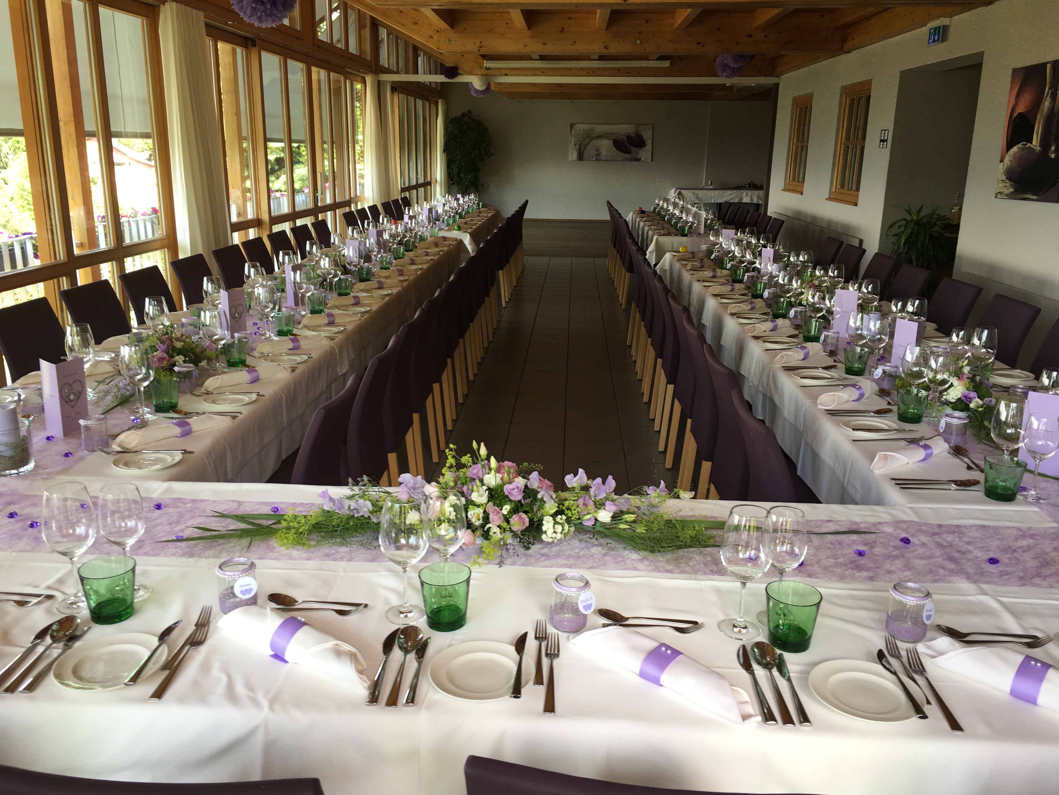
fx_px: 887
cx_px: 530
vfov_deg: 48.2
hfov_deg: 61.7
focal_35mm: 29
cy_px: 398
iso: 25
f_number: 2.2
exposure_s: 1/50
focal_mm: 4.15
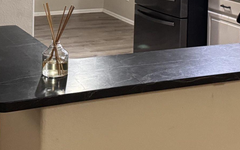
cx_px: 109
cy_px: -68
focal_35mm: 87
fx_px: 569
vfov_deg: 14.1
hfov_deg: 23.8
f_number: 1.78
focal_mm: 6.76
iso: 640
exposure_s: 1/60
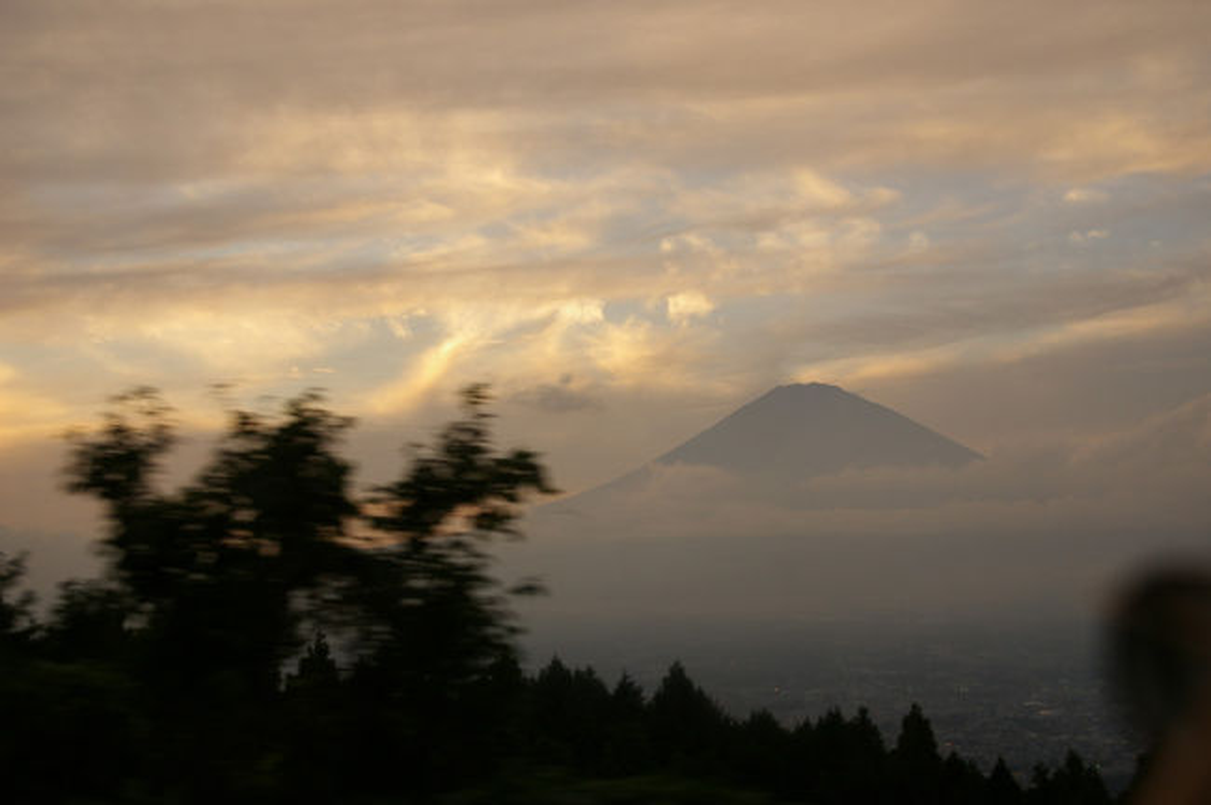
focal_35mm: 51
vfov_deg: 26.4
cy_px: 402
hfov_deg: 38.9
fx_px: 1714
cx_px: 606
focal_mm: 34
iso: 200
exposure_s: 1/100
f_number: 4.5
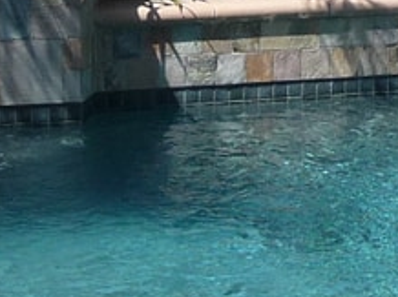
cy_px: 98
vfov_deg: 7.6
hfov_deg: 10.1
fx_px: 2251
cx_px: 236
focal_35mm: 196
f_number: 3.5
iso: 100
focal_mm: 5.3
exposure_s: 1/640
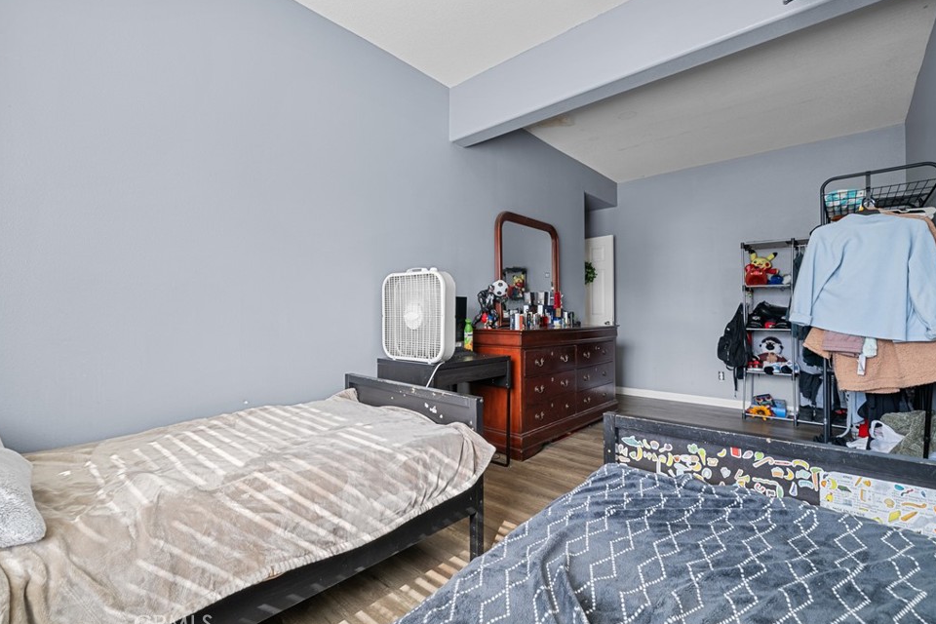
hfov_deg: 96.7
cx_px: 473
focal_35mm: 16
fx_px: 416
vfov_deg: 73.7
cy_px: 305
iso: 250
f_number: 10
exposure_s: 1/5
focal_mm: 15
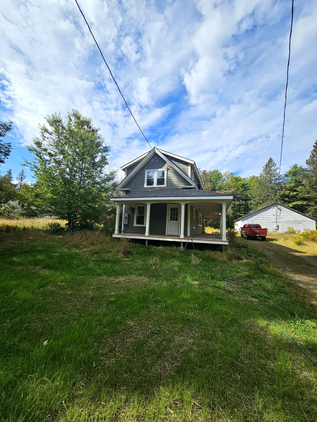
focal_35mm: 13
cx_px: 158
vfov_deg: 106.2
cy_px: 211
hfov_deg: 89.9
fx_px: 159
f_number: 2.2
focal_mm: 2.2
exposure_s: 1/2500
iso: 50
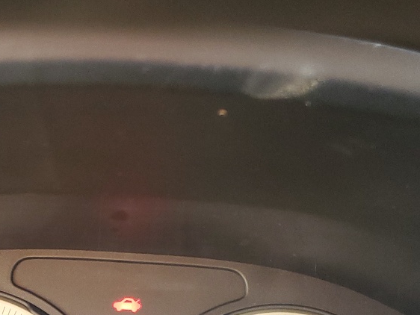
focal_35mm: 74
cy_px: 445
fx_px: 898
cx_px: 109
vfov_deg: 18.1
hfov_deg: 26.0
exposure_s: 1/60.2
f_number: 1.5
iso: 112
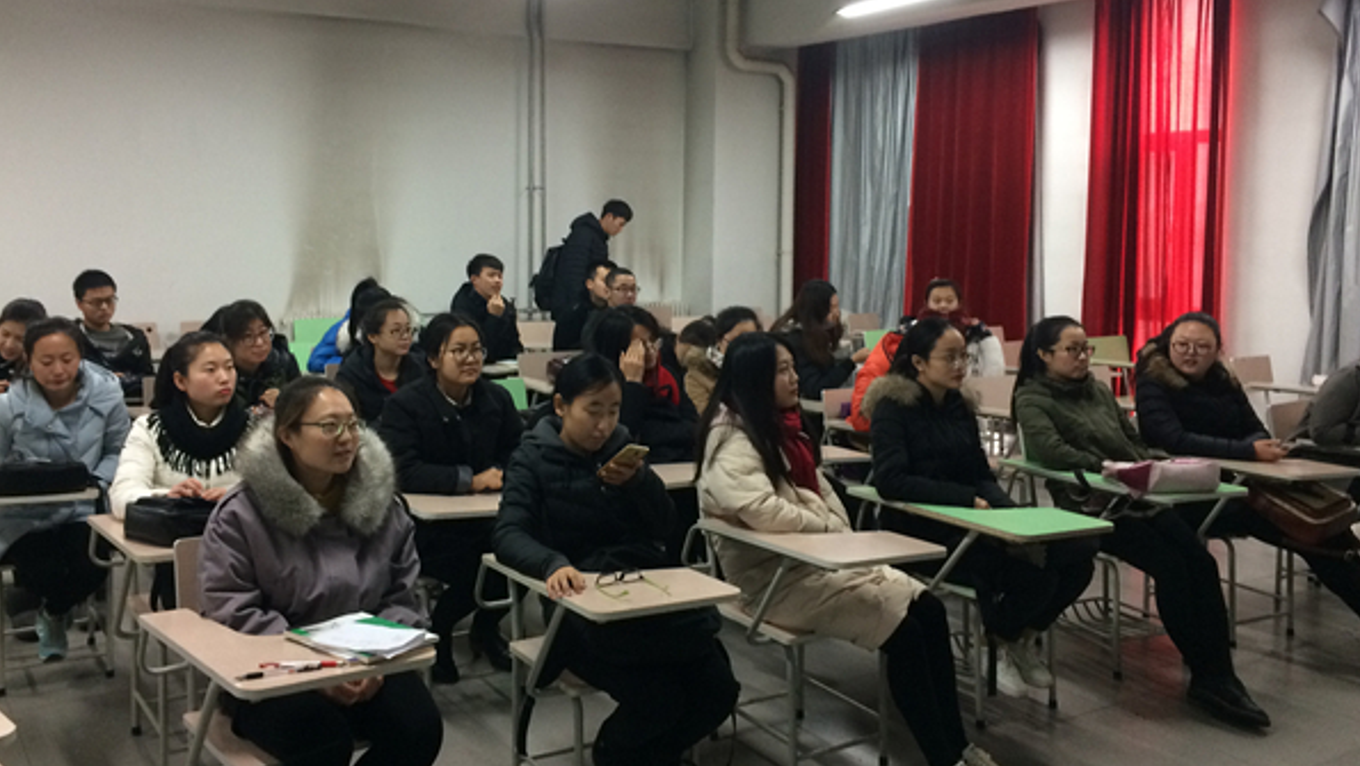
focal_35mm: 34
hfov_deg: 58.0
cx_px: 651
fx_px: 1226
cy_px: 290
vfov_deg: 34.5
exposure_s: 1/33
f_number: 2.2
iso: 200
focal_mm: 4.15
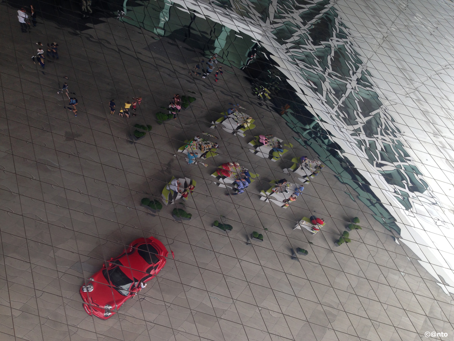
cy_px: 170
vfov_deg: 42.9
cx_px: 227
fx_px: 433
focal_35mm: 33
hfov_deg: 55.4
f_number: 2.4
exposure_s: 1/167
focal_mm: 4.12
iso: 50
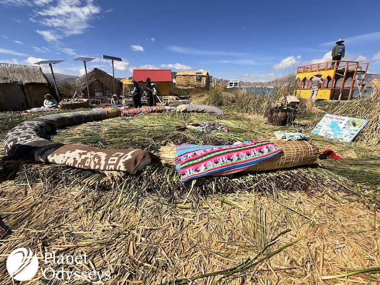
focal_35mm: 15
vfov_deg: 81.6
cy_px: 133
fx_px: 165
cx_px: 200
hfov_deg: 98.1
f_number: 2.2
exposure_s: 1/2320
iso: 50
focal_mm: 2.22
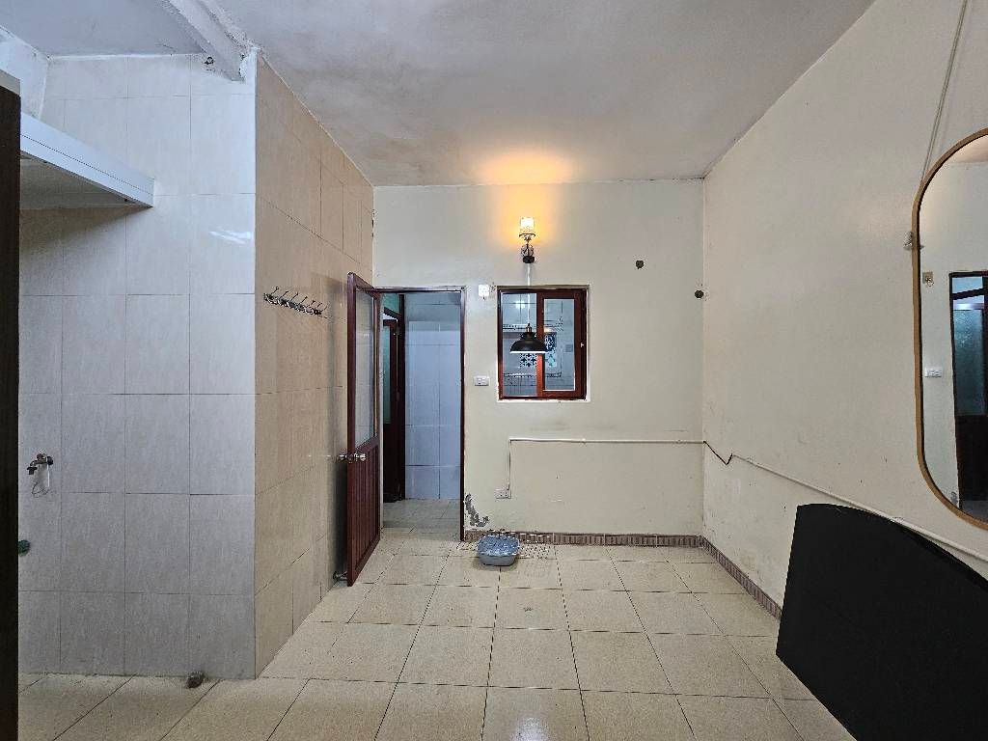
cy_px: 370
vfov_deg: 89.9
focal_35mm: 13
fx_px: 371
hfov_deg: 106.2
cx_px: 494
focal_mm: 2.2
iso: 100
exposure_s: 1/50.3
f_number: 2.2
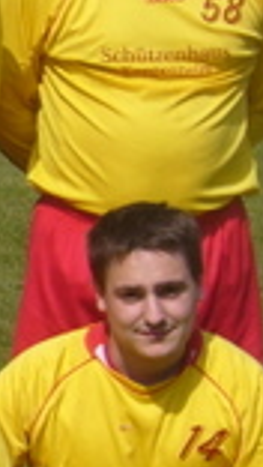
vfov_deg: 12.4
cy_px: 280
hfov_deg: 6.7
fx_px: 2140
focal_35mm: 173
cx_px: -362
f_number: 6.3
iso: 80
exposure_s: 1/400
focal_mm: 7.5
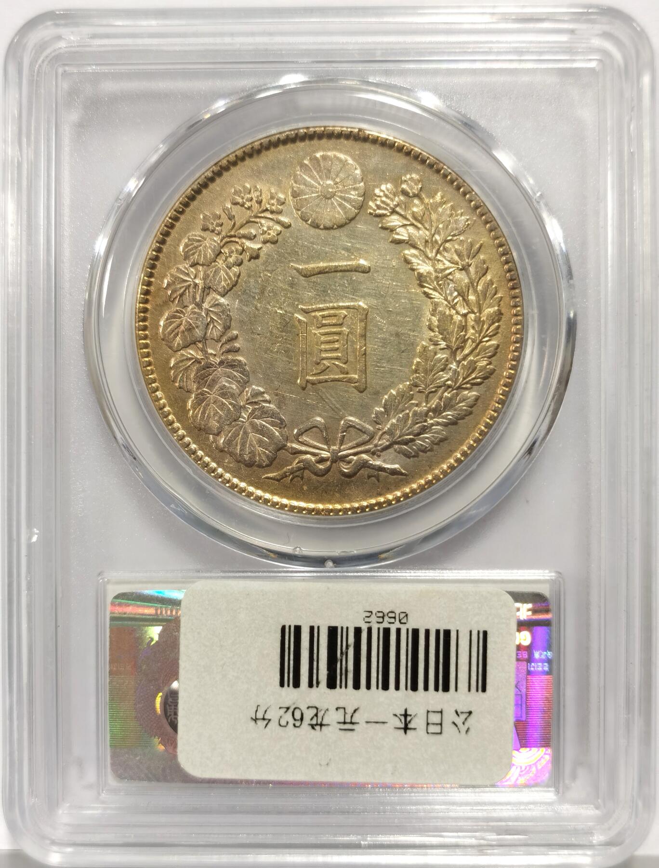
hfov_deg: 27.3
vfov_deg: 35.4
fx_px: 1359
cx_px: 330
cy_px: 434
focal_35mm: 54
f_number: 16
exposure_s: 1/100
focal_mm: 5.56
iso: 125
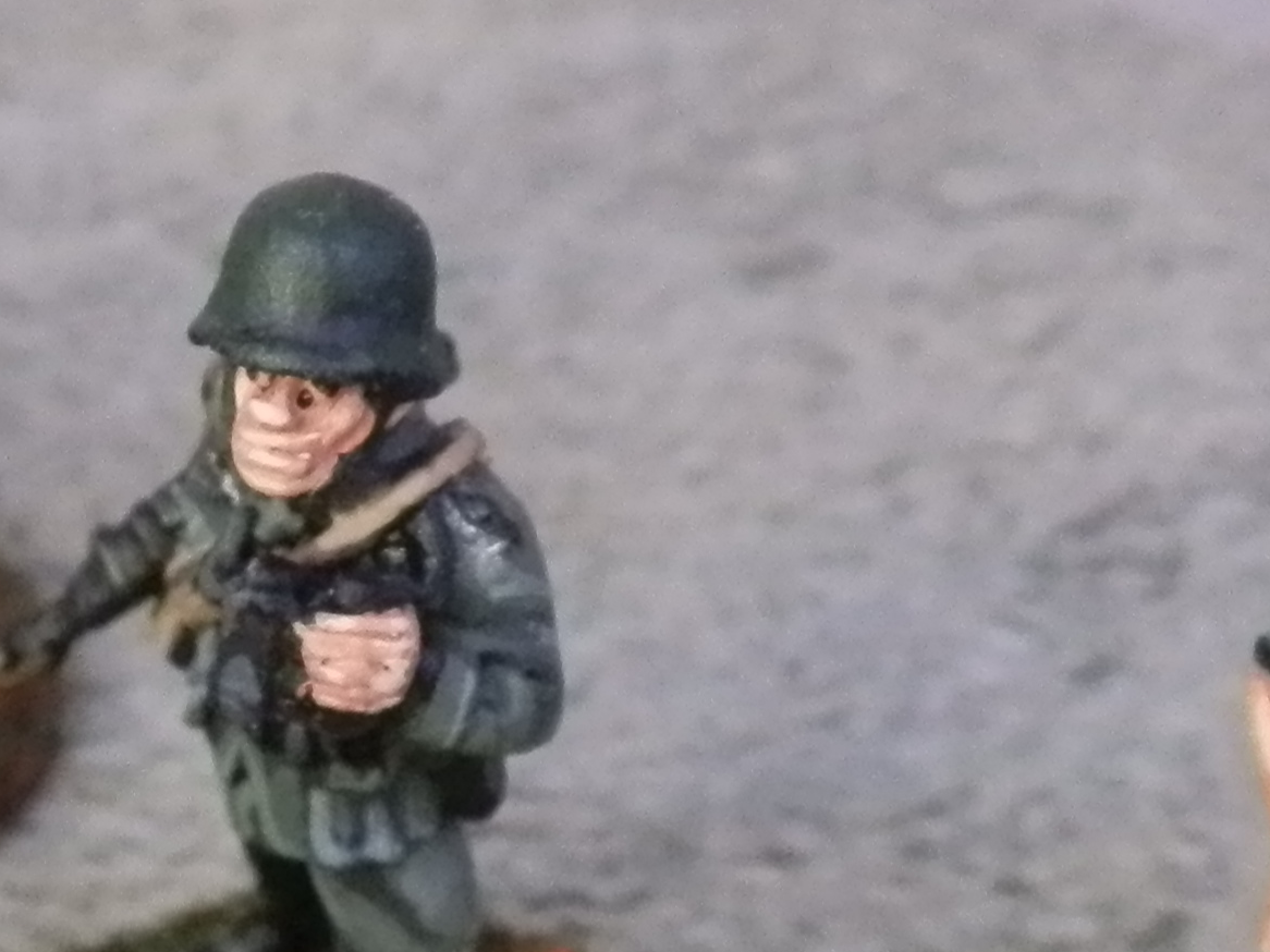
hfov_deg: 18.8
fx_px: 3778
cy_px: 611
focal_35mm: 103
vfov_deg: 14.3
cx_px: 164
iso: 400
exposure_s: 1/80
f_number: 3.1
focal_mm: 5
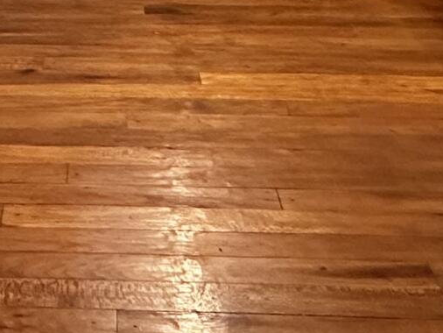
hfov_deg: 22.9
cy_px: -325
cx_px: 38
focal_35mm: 83
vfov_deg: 14.7
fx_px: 1063
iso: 320
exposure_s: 1/60
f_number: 2.2
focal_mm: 2.22
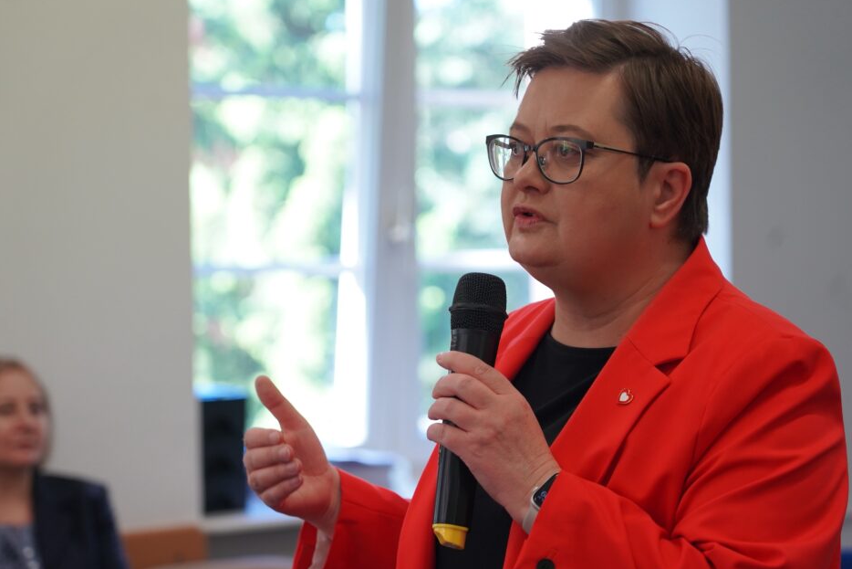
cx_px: 392
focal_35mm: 114
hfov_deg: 17.9
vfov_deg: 12.0
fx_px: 2698
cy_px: 291
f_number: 4
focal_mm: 104
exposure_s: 1/160
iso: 1250
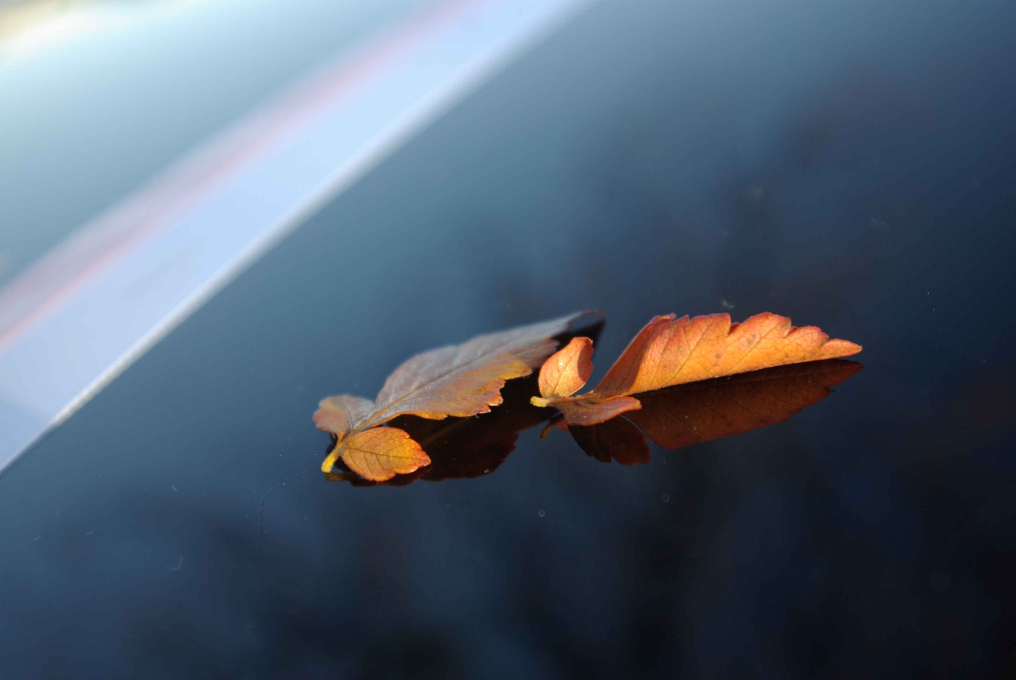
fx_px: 1483
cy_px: 340
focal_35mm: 52
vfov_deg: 25.8
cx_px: 508
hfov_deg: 37.8
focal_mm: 35
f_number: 4.5
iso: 100
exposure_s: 1/90
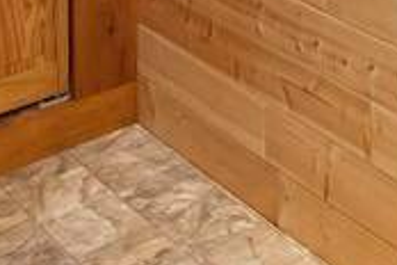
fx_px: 1103
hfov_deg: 18.7
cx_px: 538
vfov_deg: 10.4
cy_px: -498
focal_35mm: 100
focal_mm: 17
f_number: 5
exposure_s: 1/60
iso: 200
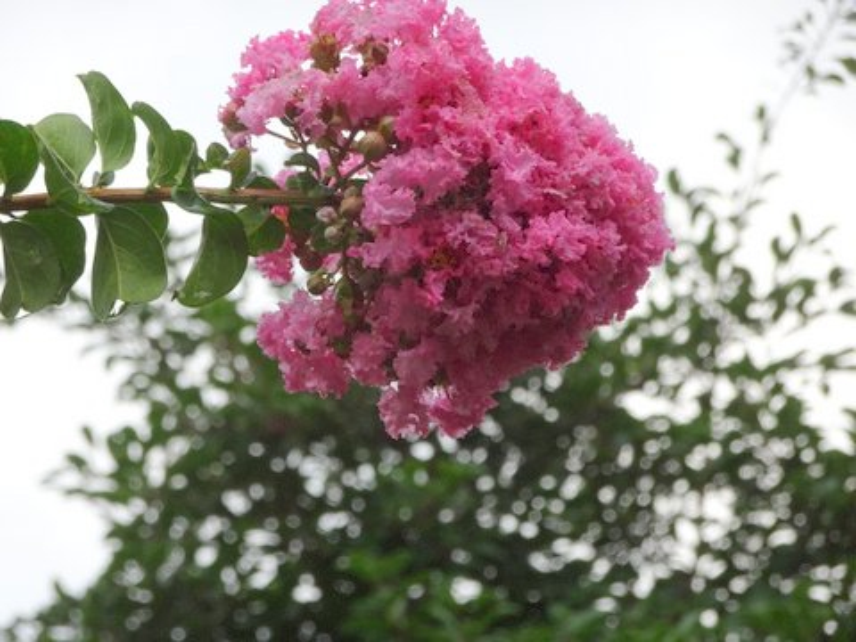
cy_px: 321
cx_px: 428
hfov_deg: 8.8
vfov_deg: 6.6
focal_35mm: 225
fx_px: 5564
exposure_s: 1/250
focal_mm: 38.47
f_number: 6.3
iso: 200
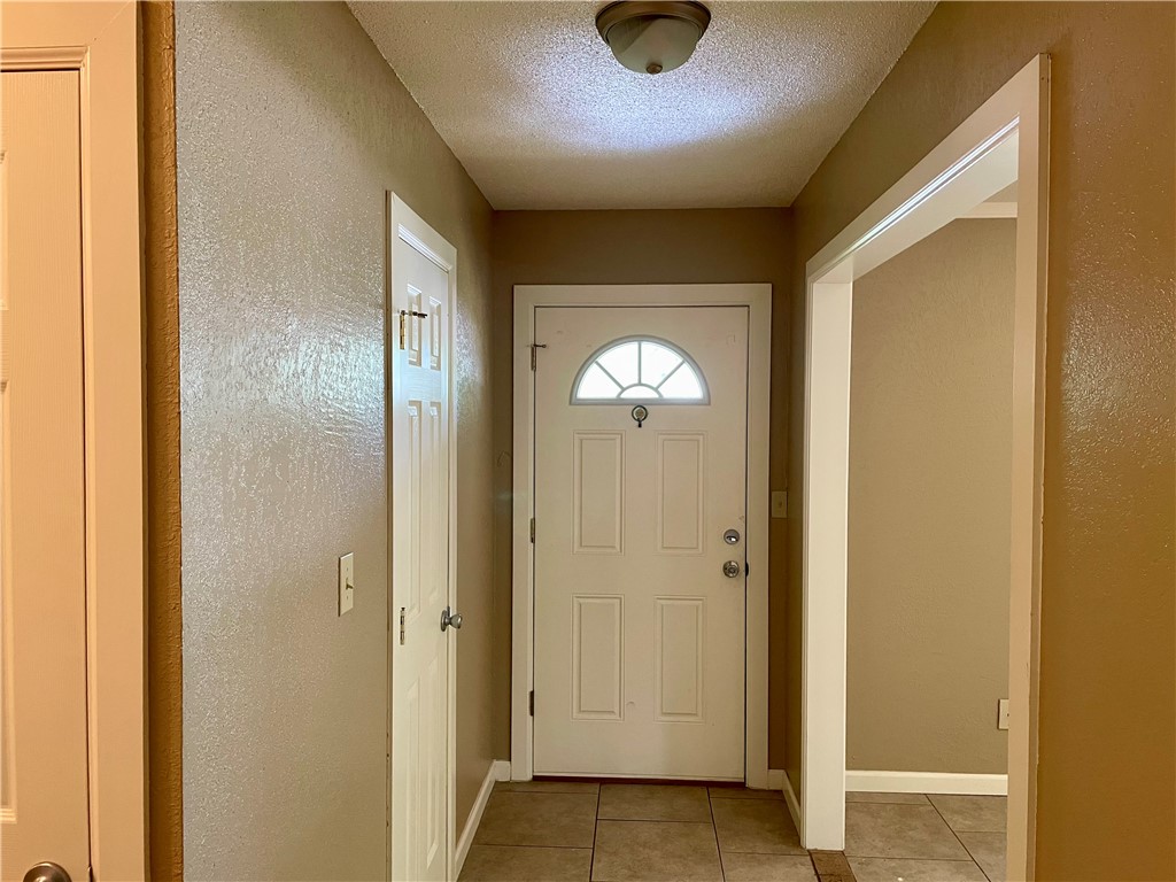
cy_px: 441
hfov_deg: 67.3
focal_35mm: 26
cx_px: 588
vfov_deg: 53.1
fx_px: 883
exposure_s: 1/60
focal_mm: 4.2
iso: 200
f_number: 1.6
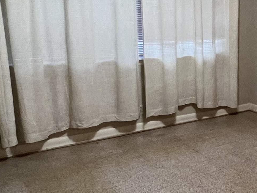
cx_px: 238
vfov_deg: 34.9
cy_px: 71
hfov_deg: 41.6
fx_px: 304
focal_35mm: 41
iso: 500
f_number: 1.8
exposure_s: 1/60
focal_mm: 1.57
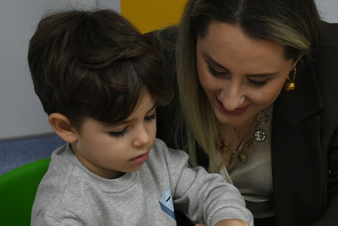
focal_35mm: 96
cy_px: 145
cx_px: 213
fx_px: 901
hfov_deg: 21.2
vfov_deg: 14.2
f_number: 4.5
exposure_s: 1/200
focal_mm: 35
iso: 1250
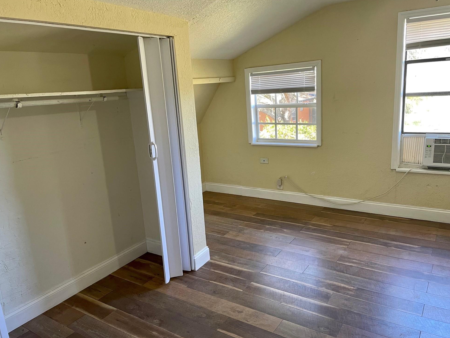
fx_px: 351
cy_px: 173
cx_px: 224
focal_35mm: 27
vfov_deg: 51.4
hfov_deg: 65.3
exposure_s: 1/60
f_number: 1.6
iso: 125
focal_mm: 4.2
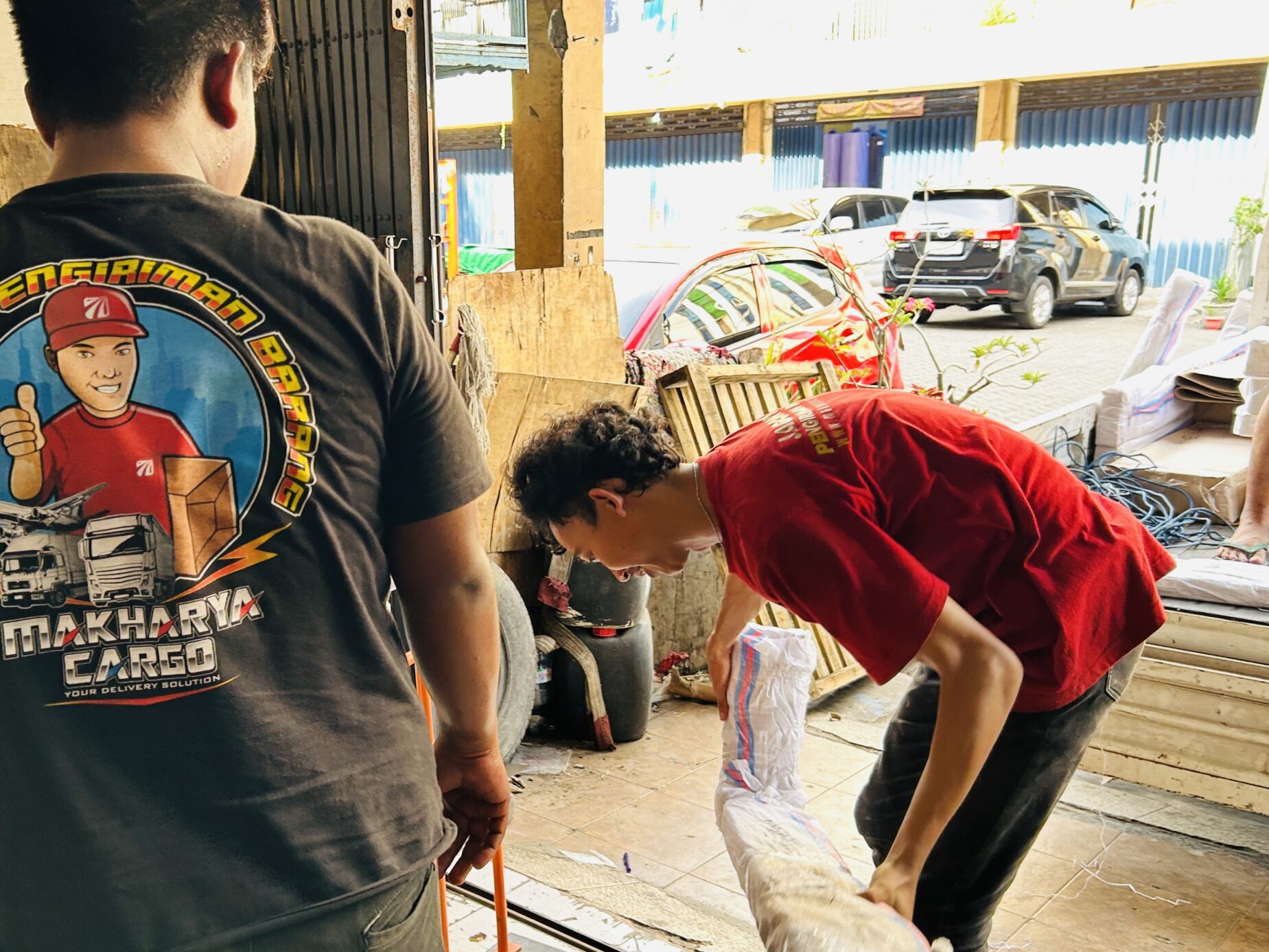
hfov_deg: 51.0
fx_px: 1320
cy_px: 559
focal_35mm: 36
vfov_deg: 39.5
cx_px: 505
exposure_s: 1/121
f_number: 1.5
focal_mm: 5.7
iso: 80
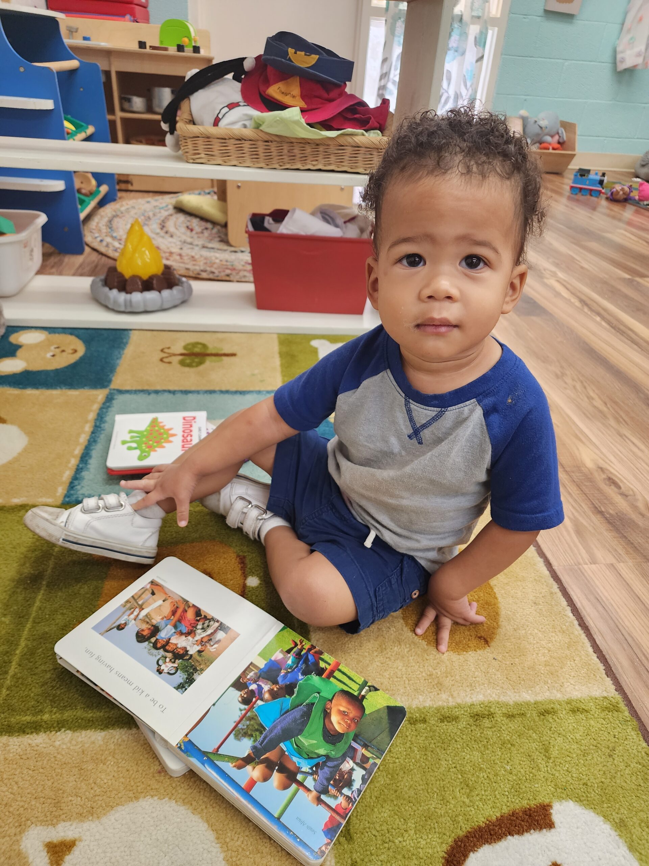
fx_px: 575
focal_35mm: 23
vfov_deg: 73.9
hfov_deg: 58.9
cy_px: 433
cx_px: 324
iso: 320
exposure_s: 1/120
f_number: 1.8
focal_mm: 6.4
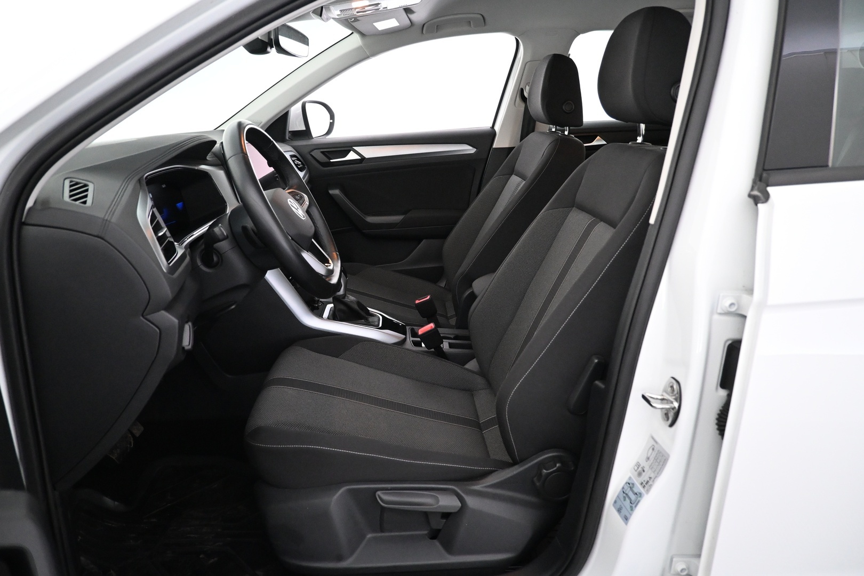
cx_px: 432
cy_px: 288
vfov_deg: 53.1
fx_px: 576
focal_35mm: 24
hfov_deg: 73.7
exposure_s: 1/60
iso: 3600
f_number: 3.5
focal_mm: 16
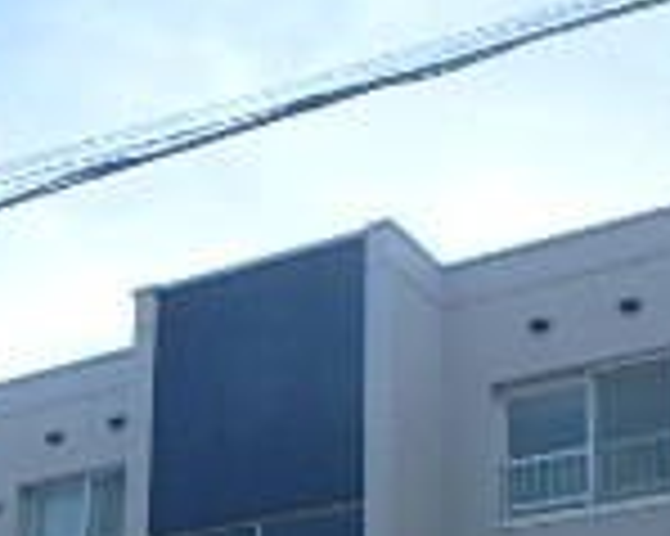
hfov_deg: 21.3
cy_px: 743
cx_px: 81
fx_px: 1744
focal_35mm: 88
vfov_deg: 16.3
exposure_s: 1/500
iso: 125
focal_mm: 3.7
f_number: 6
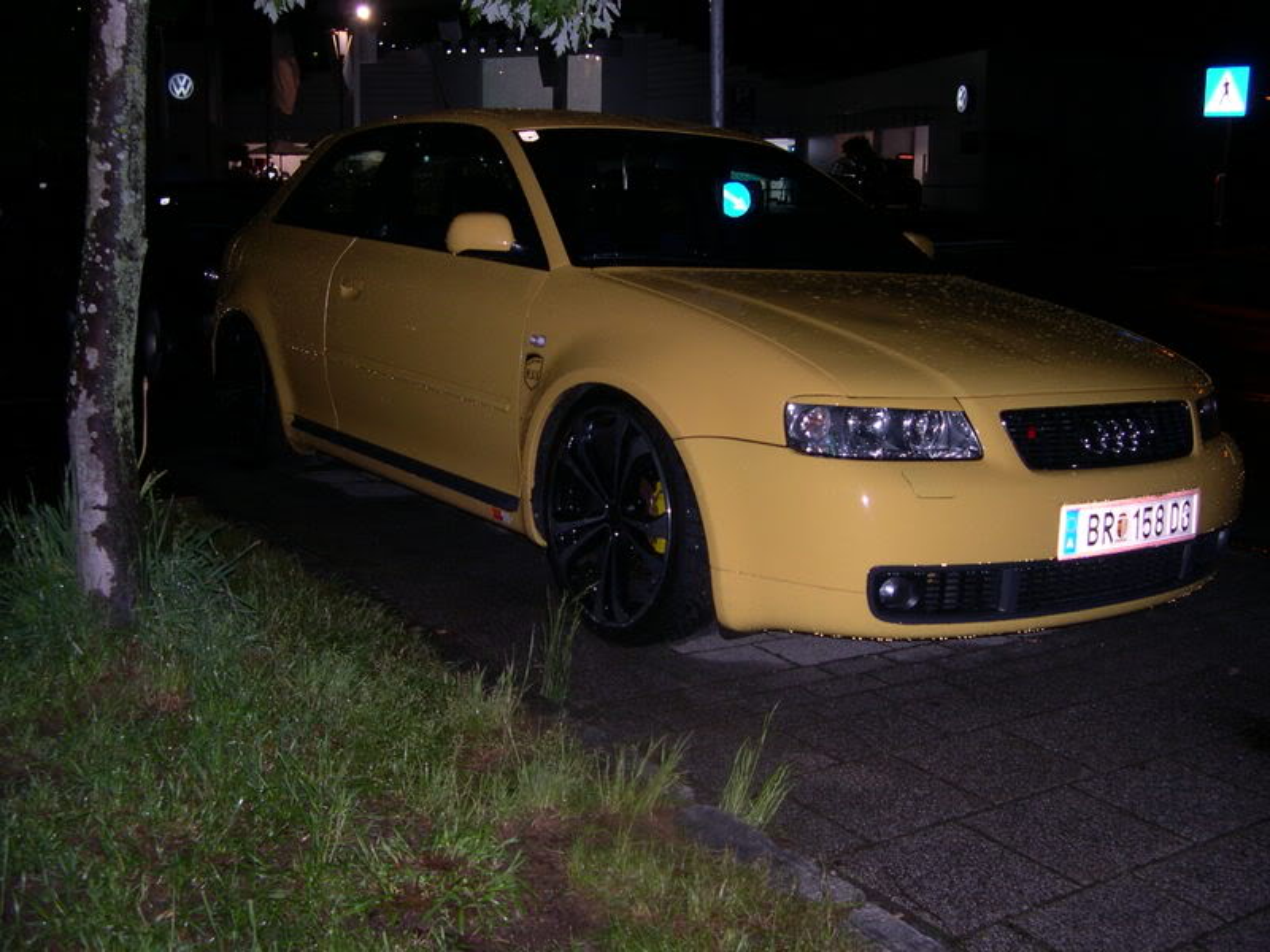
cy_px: 476
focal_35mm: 38
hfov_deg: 49.0
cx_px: 635
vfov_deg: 37.7
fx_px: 1394
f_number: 2.8
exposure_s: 1/60
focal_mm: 8
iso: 148
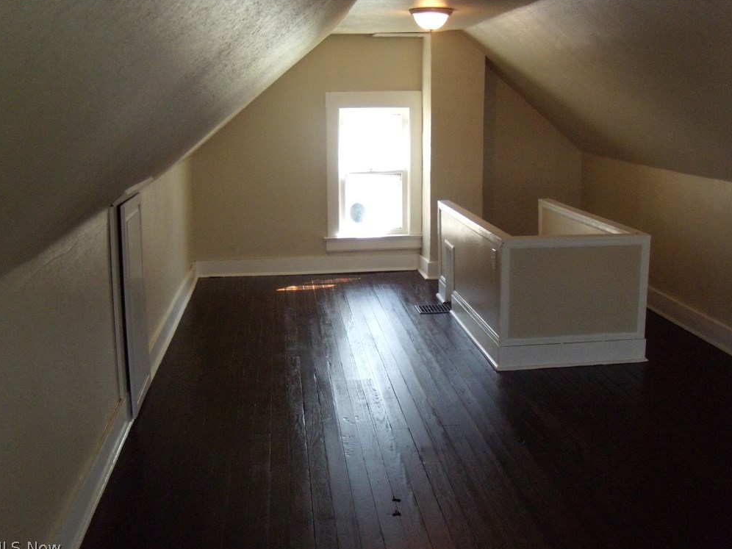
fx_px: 782
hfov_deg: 50.1
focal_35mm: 37
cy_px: 278
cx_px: 361
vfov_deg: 38.7
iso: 400
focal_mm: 6.4
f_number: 3.6
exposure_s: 1/60
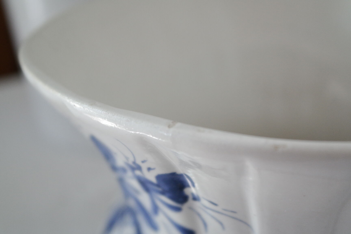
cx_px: 176
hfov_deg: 29.2
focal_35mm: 69
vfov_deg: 19.7
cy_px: 117
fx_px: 673
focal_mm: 45
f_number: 5.6
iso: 800
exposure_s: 1/30
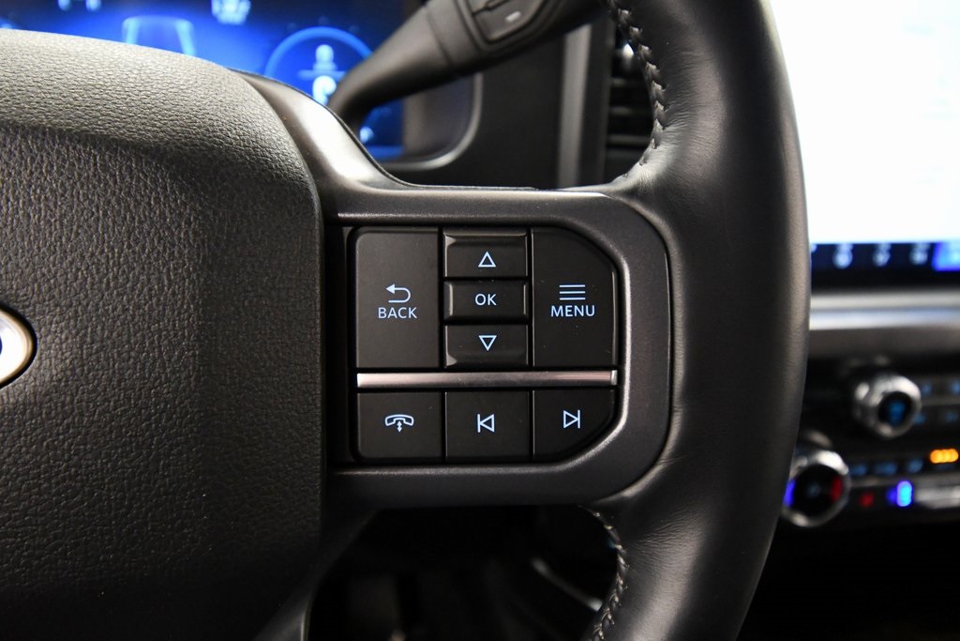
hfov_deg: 61.9
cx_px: 480
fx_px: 800
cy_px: 320
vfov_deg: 43.6
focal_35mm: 30
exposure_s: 1/60
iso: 3200
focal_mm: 20
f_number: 5.6
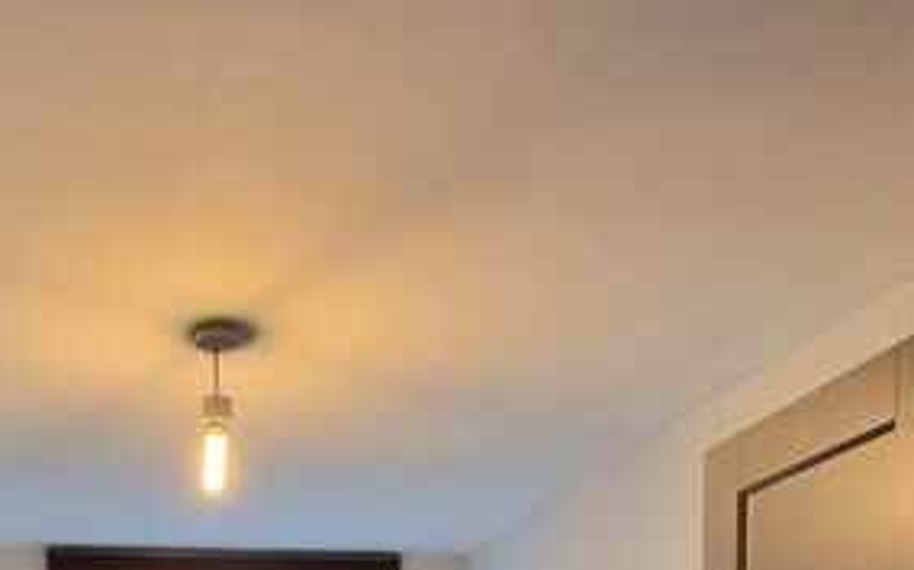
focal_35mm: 34
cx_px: 241
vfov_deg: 29.0
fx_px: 846
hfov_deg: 54.4
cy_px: 768
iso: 320
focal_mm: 2.2
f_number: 2.2
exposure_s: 1/33
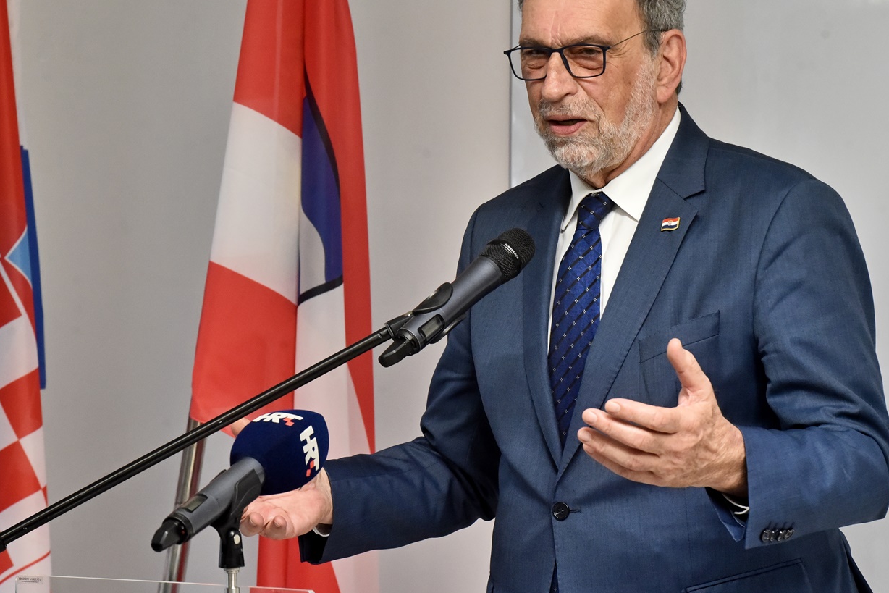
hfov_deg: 10.2
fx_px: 4989
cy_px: 243
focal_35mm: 202
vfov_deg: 6.8
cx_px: 399
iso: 3200
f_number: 8
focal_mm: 155
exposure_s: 1/200
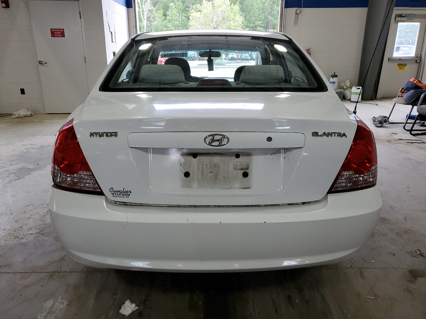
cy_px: 160
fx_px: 320
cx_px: 213
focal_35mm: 26
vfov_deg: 53.1
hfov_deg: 67.3
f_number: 1.5
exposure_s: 1/120
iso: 90
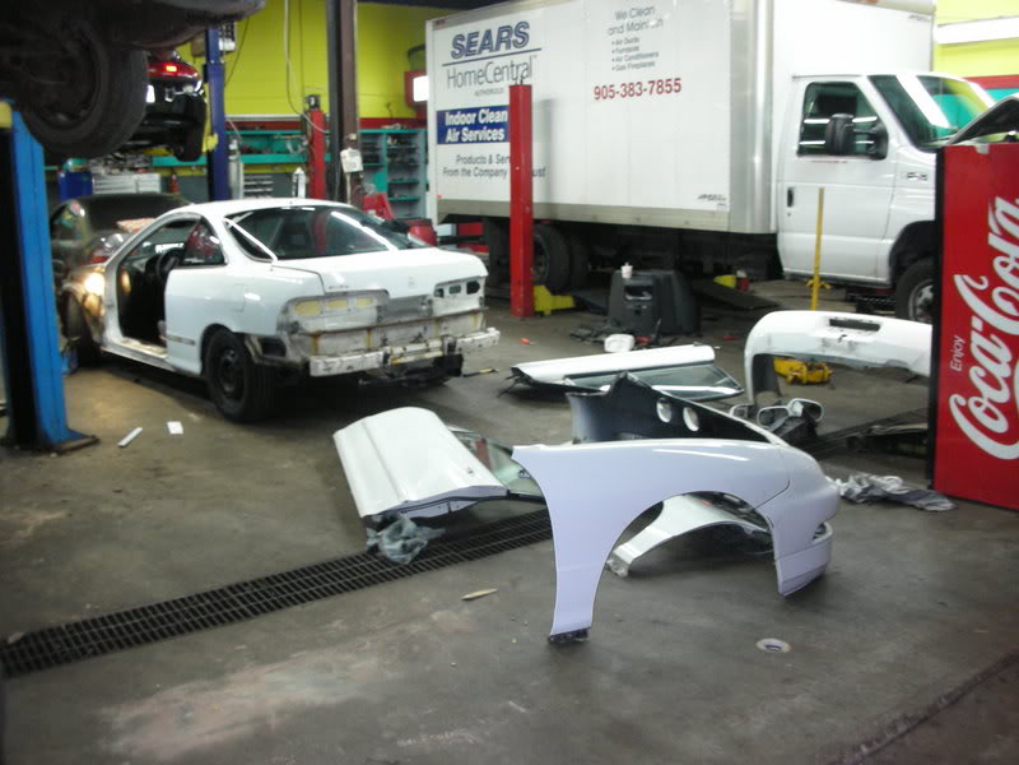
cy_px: 382
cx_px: 510
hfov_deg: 52.6
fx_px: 1030
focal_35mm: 35
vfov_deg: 40.7
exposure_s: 1/6.8
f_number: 3
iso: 200
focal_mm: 5.8
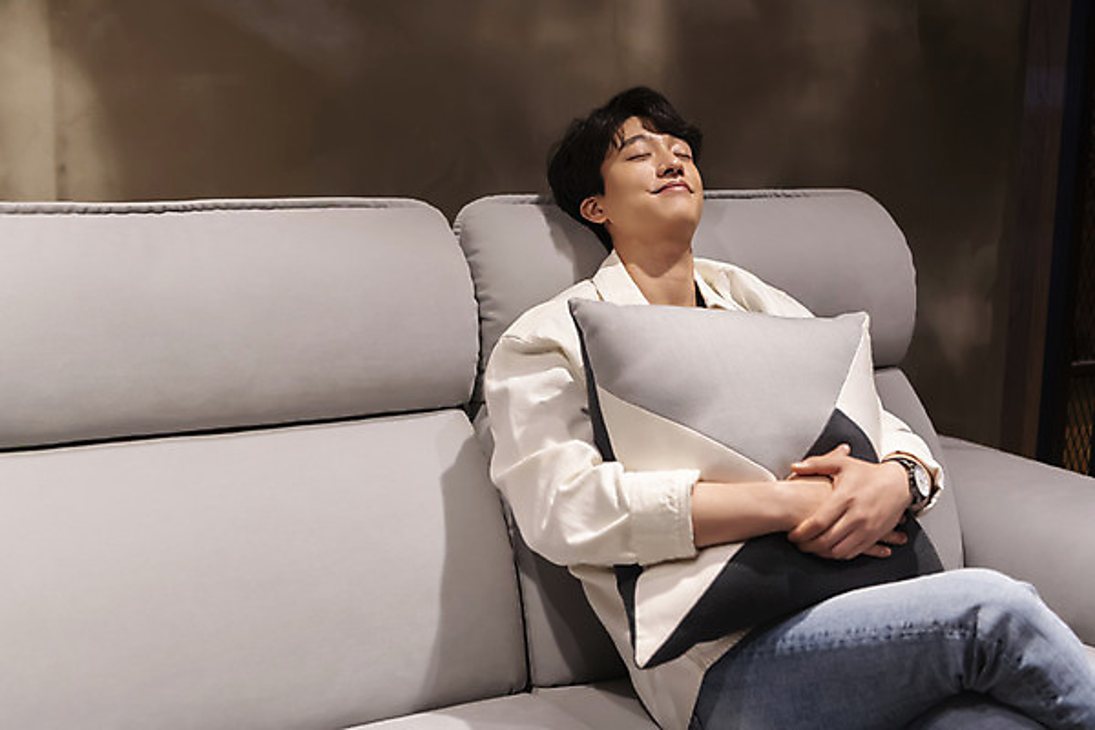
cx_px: 548
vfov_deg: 27.0
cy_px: 365
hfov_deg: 39.6
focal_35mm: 50
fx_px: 1521
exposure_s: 1/100
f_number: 2.8
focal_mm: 50
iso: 800
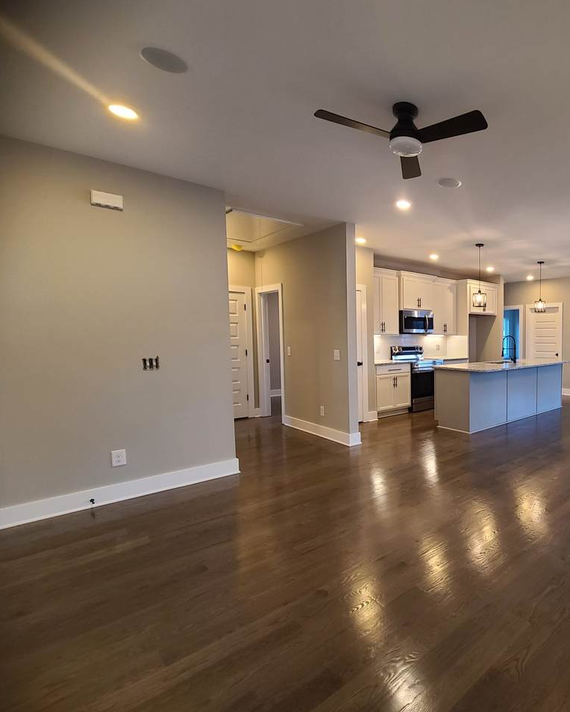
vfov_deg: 89.6
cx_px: 472
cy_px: 356
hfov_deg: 68.1
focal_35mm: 17
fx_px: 358
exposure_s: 1/60
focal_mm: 2.2
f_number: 2.2
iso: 250
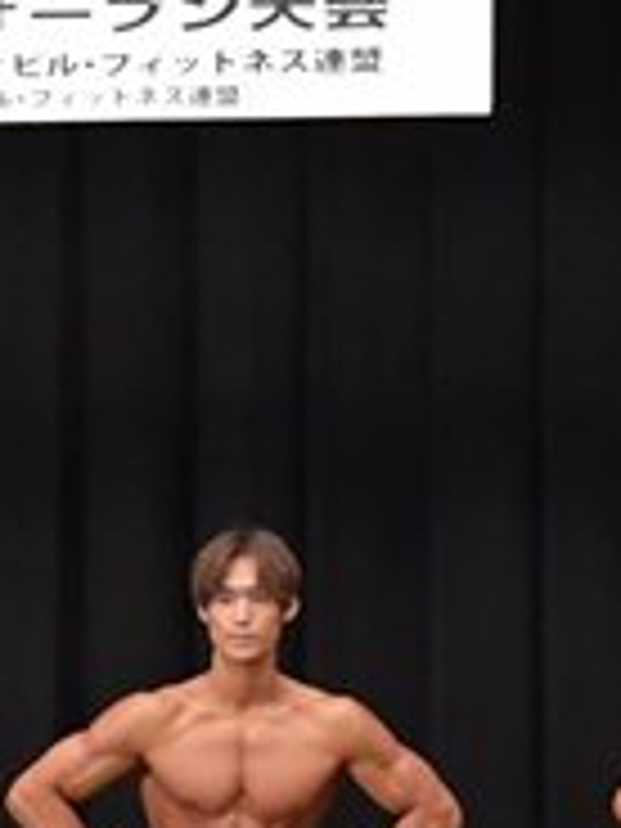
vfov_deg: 4.8
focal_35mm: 412
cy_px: 936
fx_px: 9855
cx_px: -506
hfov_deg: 3.6
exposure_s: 1/400
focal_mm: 68
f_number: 5.6
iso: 6400
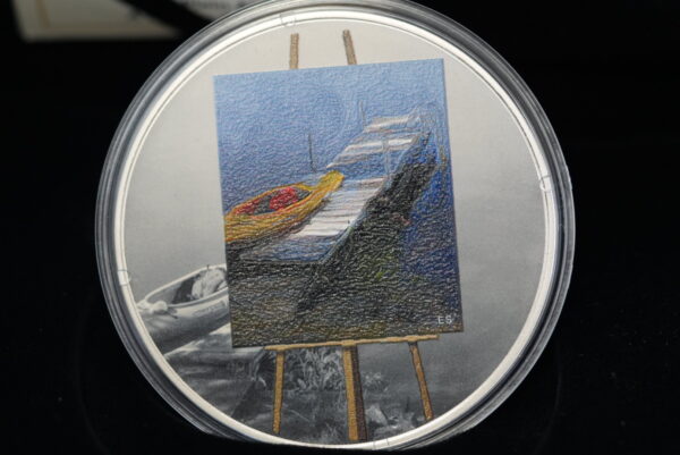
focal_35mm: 135
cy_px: 228
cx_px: 340
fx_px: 2552
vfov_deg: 10.2
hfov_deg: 15.2
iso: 1600
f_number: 3.2
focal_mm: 90
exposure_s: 1/160
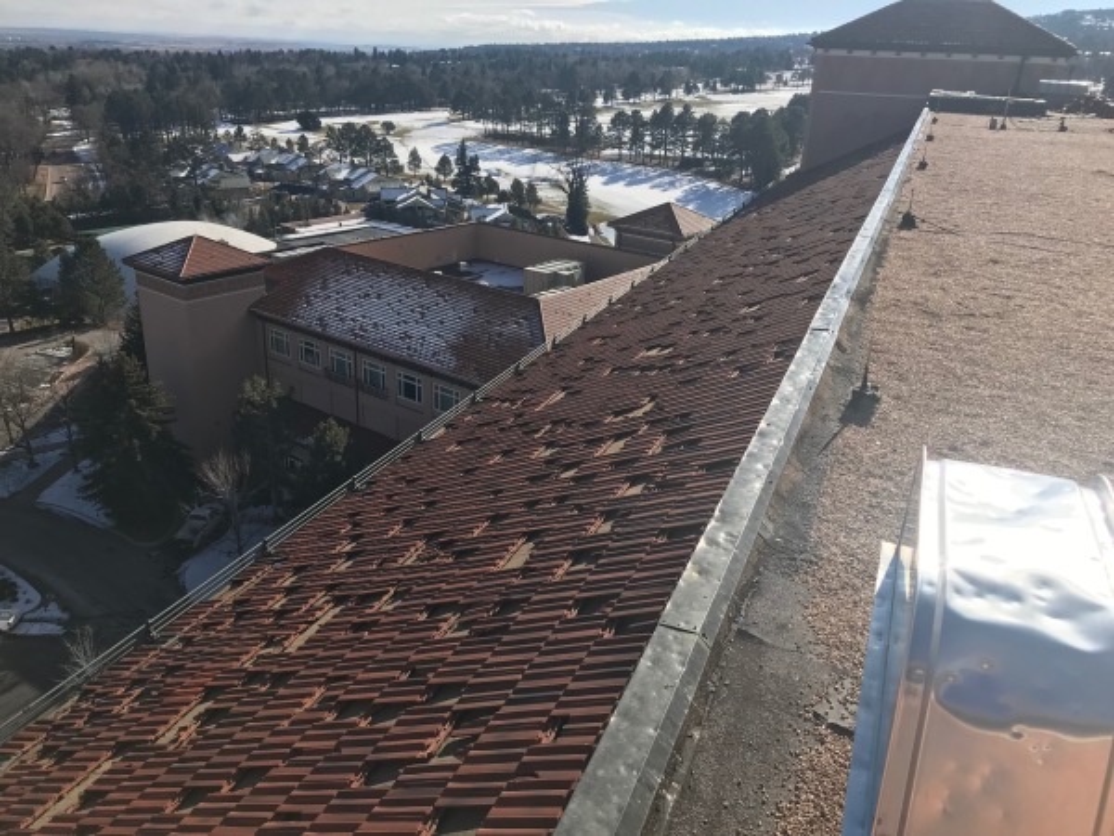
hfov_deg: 63.4
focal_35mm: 28
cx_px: 557
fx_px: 901
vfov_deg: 49.7
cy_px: 418
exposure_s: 1/2519
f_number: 1.8
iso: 20
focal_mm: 3.99
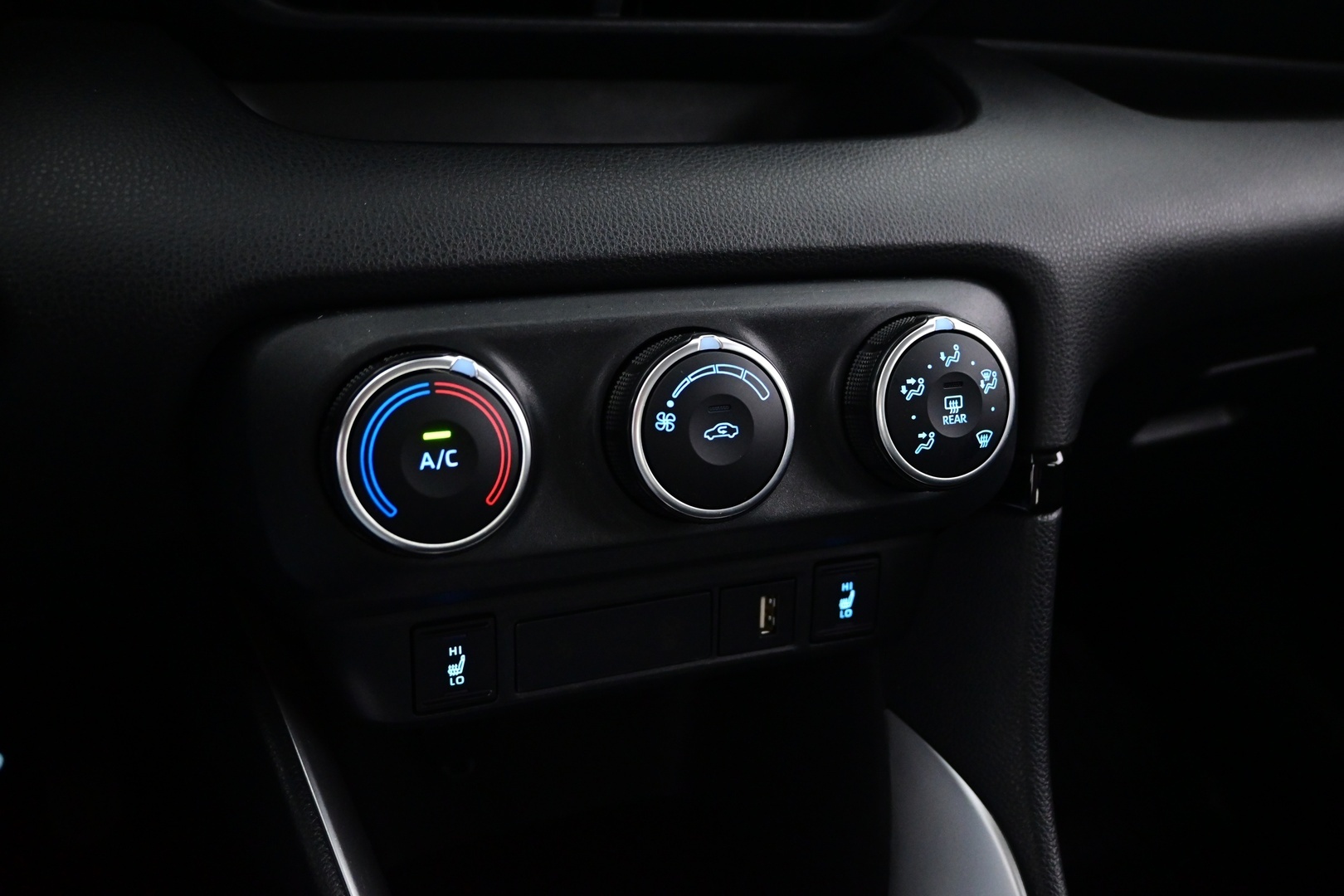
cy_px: 448
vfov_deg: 40.8
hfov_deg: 58.3
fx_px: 1204
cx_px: 672
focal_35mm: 32
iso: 3200
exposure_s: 1/30
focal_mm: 21.5
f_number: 4
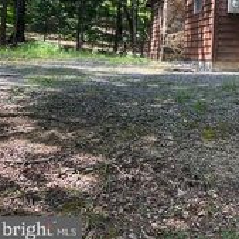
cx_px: 349
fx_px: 531
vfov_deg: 23.8
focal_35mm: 68
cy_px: -21
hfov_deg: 21.6
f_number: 1.5
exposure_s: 1/190
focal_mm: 5.7
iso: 40
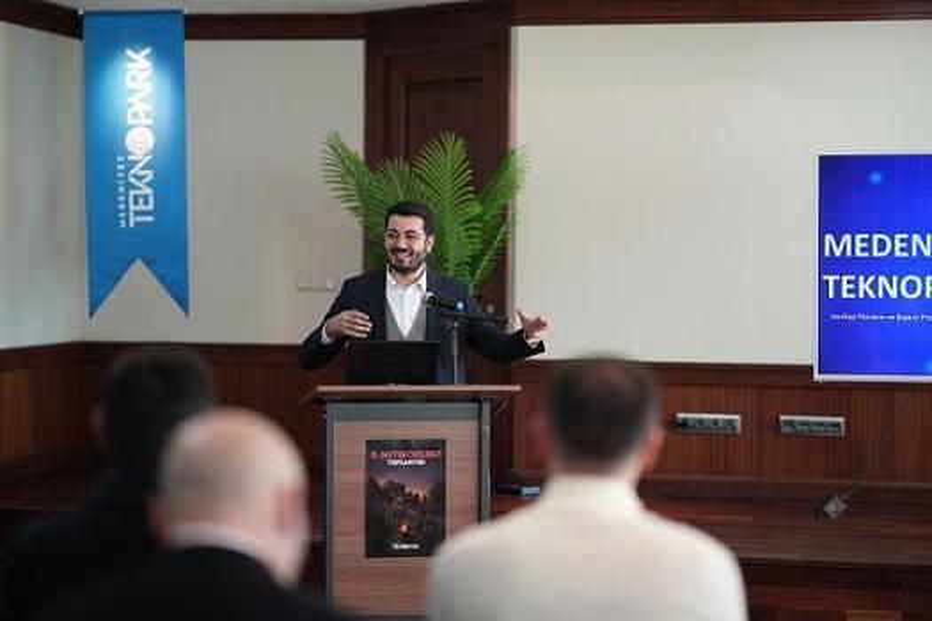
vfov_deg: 16.1
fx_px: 2200
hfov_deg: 23.9
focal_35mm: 85
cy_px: 310
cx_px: 466
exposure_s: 1/400
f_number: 1.4
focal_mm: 85
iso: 320
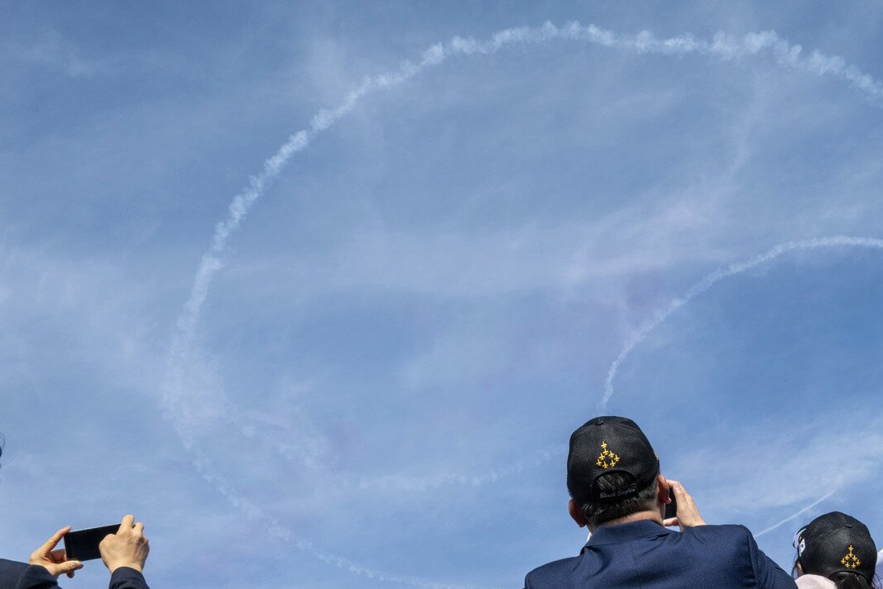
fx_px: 752
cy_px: 371
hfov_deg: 59.8
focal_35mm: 31
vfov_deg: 42.4
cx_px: 571
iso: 500
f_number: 18
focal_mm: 23.5
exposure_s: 1/320
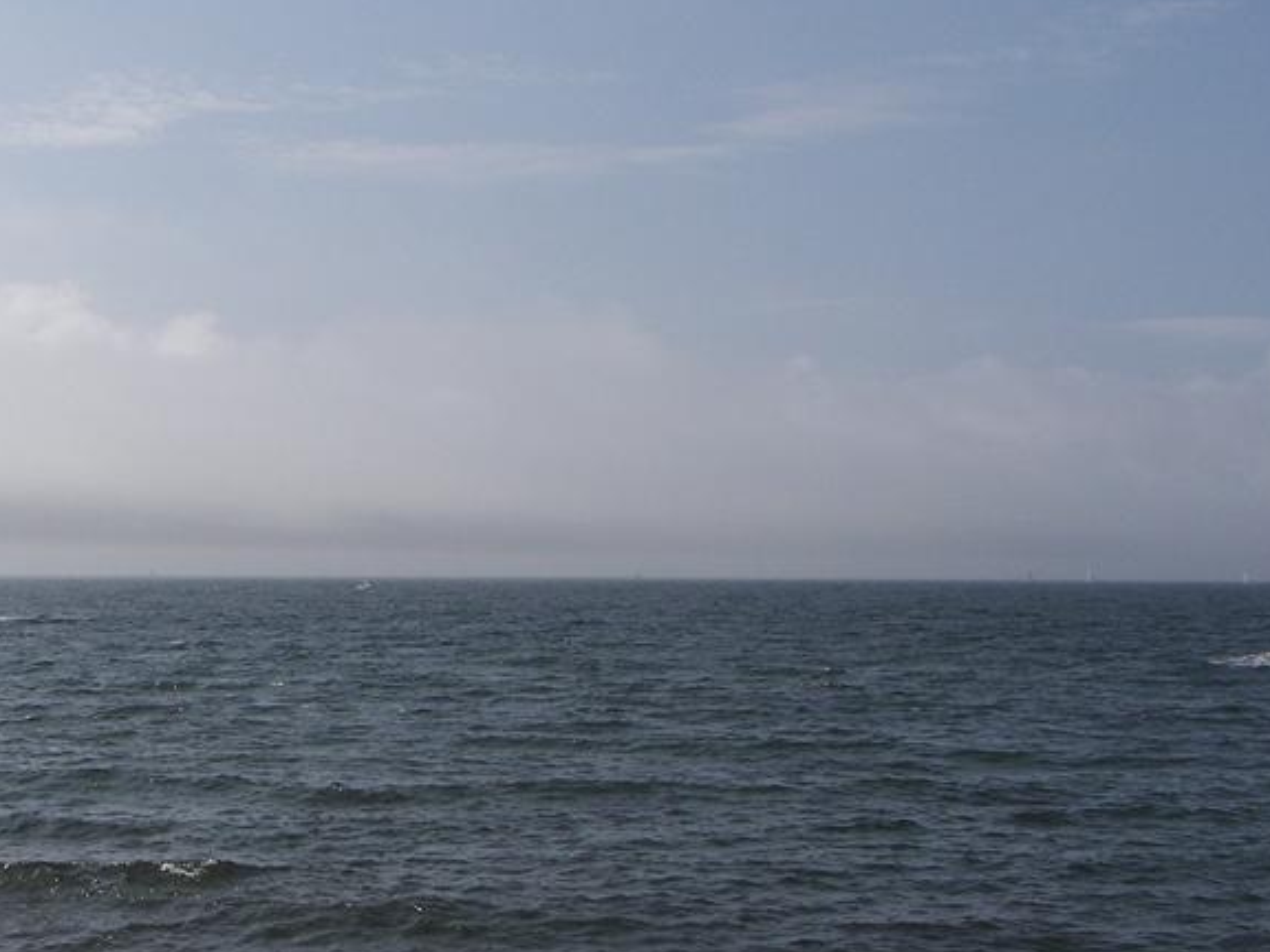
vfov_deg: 22.9
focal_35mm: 64
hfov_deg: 29.6
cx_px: 273
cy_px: 580
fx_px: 2348
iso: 64
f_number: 5.6
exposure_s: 1/800
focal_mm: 6
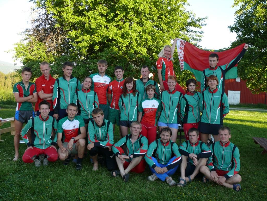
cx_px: 134
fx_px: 270
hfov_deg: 52.6
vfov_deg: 40.7
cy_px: 100
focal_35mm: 35
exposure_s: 1/200
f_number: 3.2
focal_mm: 7.4
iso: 100
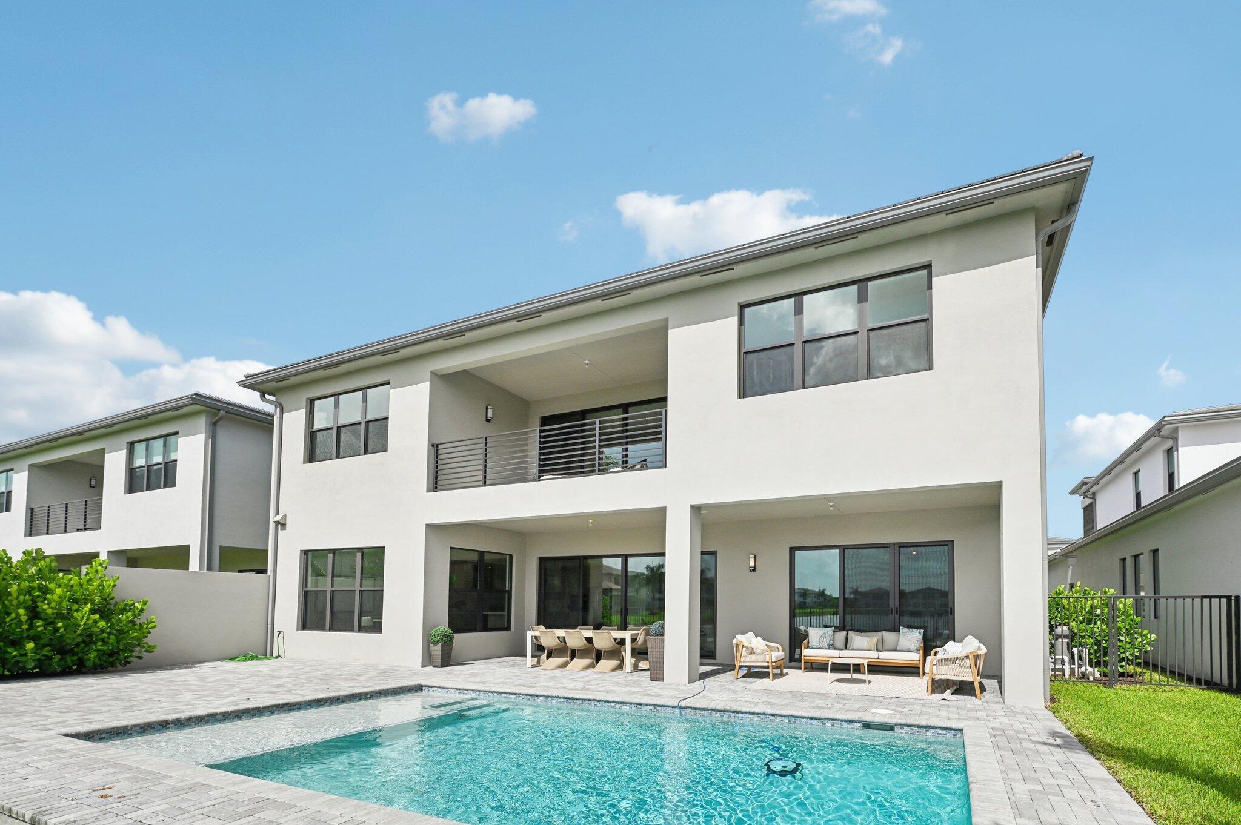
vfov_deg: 81.1
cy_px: 412
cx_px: 620
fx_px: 482
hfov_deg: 104.3
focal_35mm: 14
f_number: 8
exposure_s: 1/640
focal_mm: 14
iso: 100
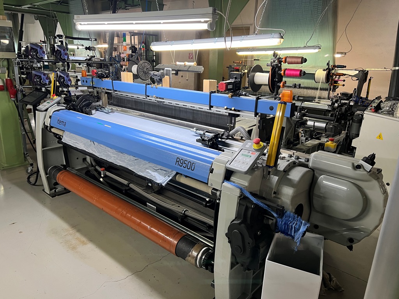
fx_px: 300
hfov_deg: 67.3
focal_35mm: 26
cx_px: 200
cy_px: 150
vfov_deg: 53.1
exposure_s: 1/50
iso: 100
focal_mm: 5.7
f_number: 1.5
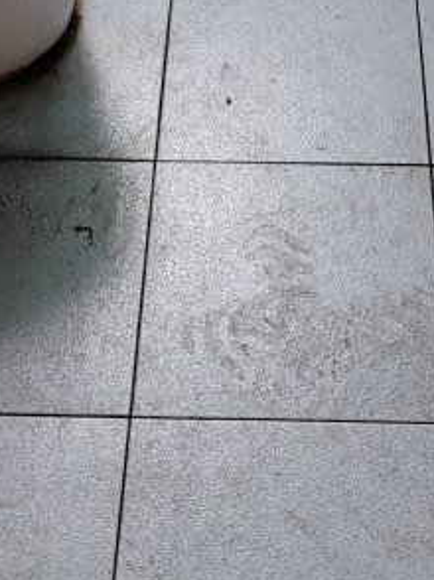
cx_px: 284
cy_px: -346
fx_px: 1641
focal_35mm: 98
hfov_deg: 15.0
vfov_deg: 17.5
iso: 160
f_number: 1.9
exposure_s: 1/100
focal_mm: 5.52
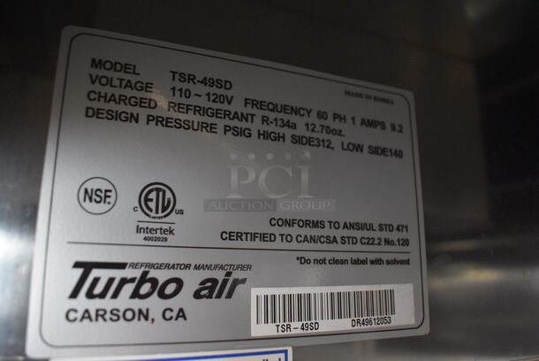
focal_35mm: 30
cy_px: 180
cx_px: 270
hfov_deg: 61.9
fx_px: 450
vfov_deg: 43.7
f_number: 3.5
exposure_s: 1/50
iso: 3200
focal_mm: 20
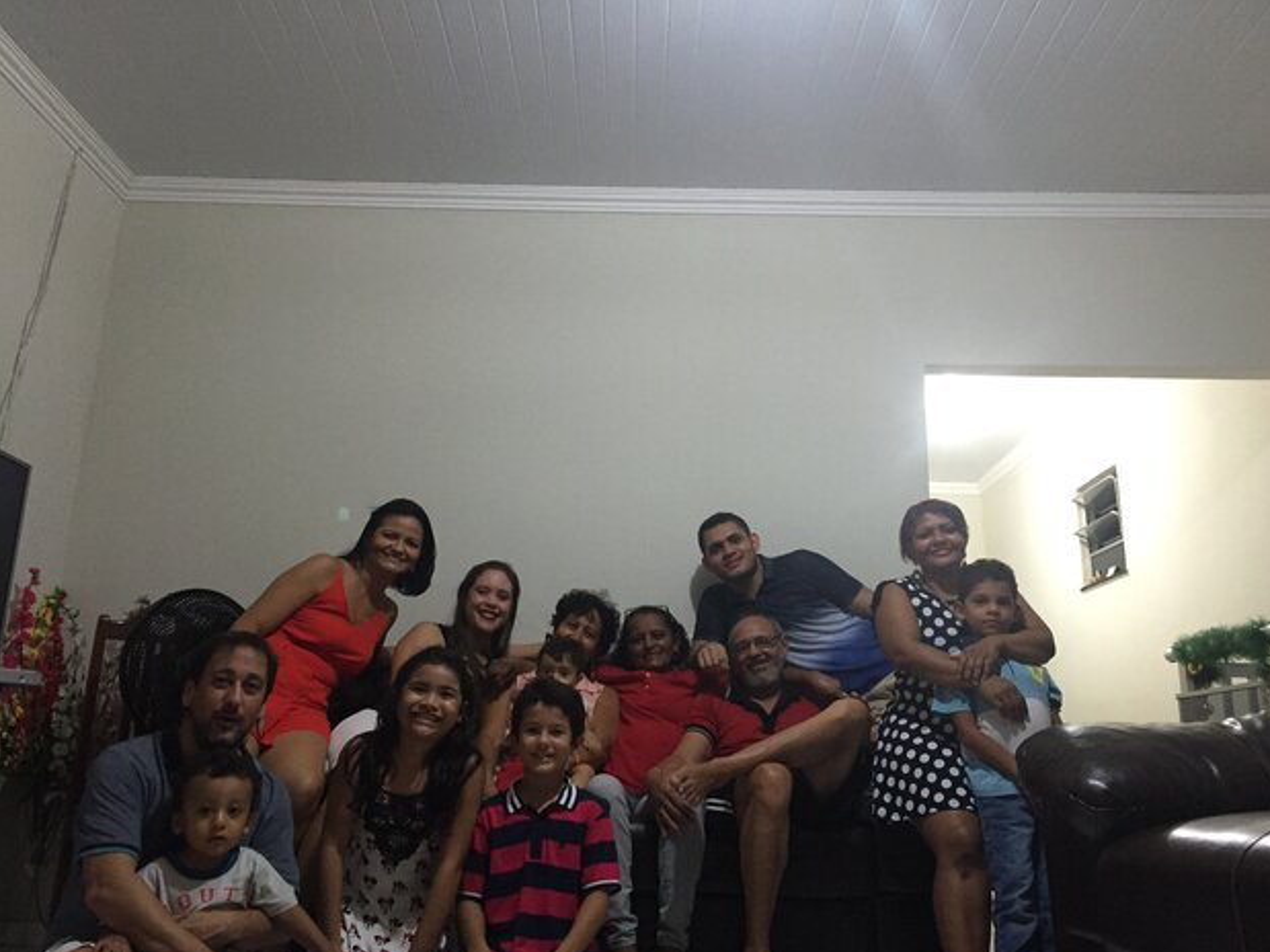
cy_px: 490
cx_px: 654
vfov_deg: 46.8
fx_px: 1100
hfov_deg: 60.0
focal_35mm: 30
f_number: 2.2
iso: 250
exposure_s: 1/24
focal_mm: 4.15
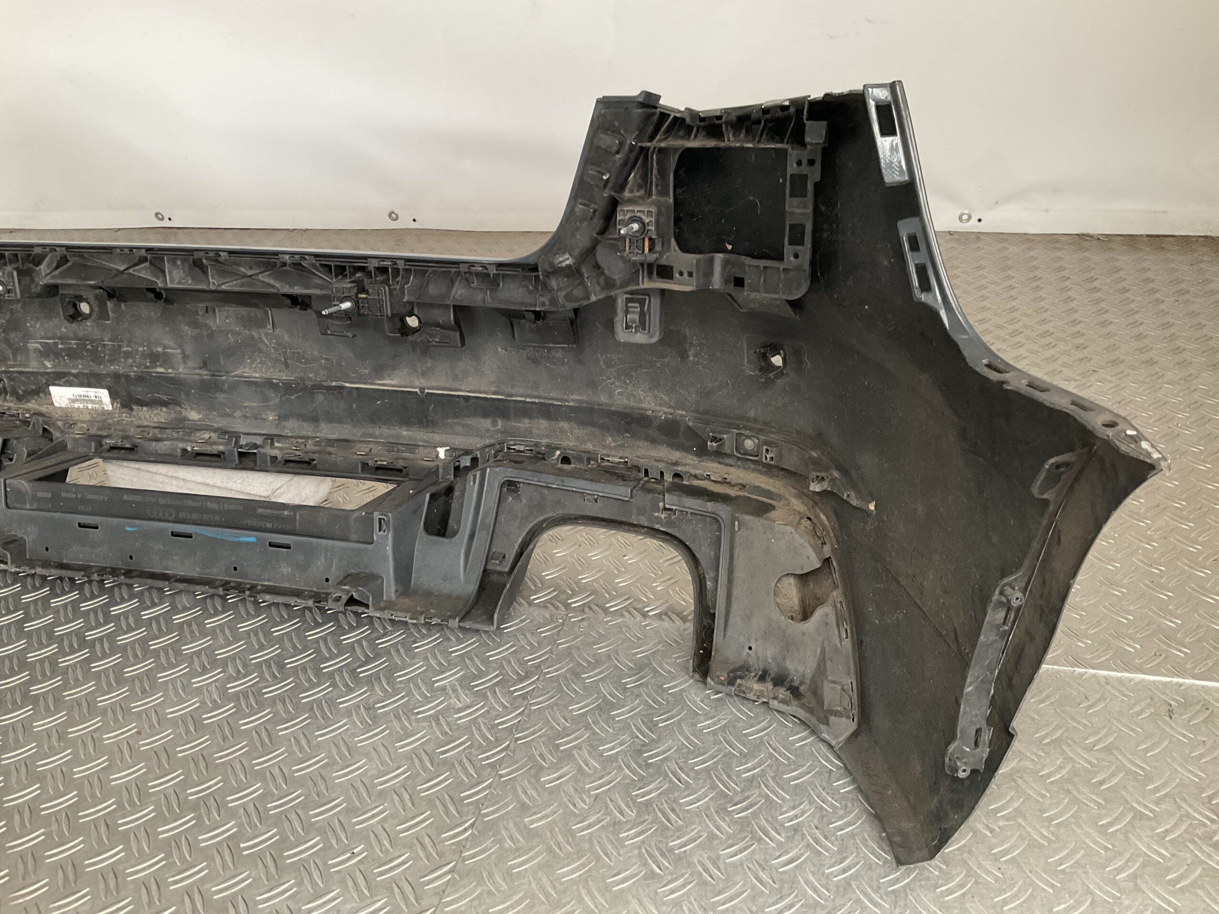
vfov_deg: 48.2
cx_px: 610
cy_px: 457
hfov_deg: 61.7
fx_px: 1021
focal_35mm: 29
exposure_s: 1/60
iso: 100
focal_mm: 3
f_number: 1.8
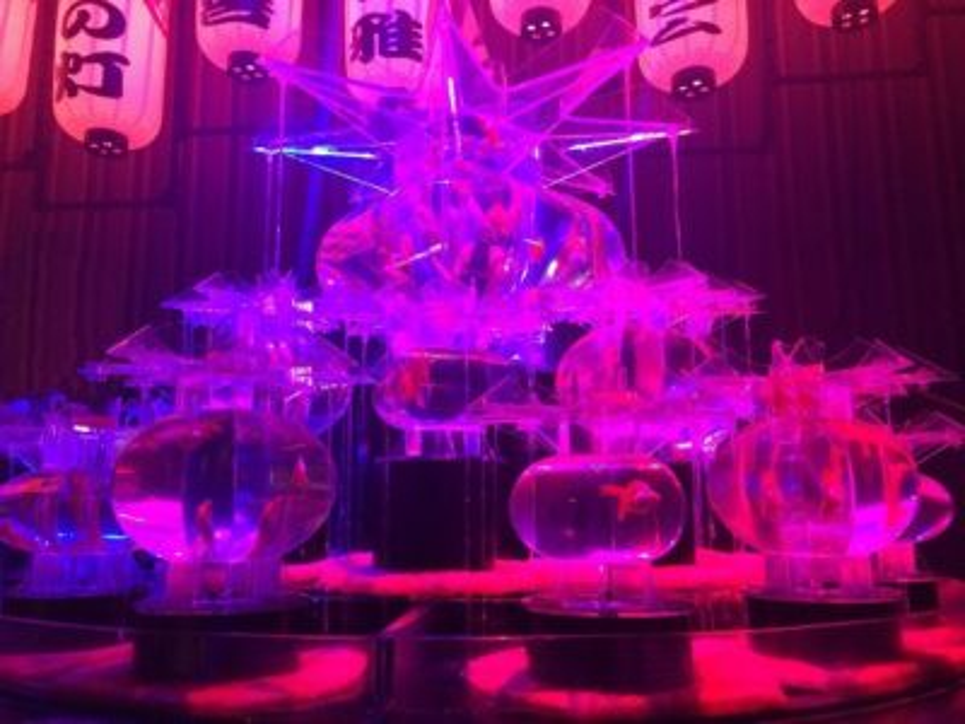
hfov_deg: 61.7
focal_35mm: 29
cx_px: 482
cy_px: 362
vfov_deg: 48.2
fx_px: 808
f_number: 2.2
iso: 400
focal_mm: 4.15
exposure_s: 1/15
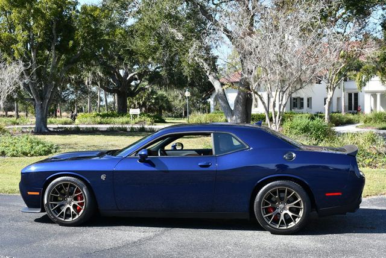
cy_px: 129
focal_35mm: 50
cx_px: 193
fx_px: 537
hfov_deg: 39.6
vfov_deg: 27.0
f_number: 8
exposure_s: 1/250
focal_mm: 25
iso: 200
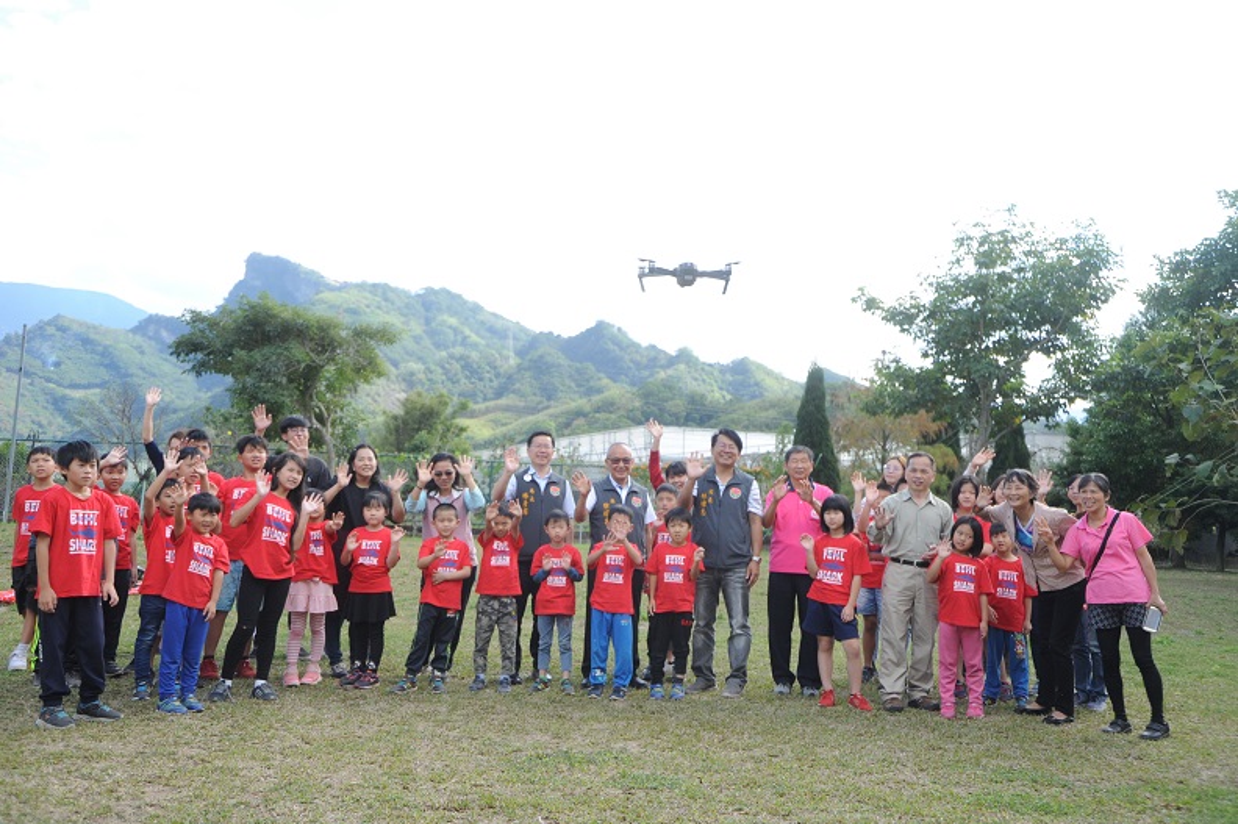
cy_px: 412
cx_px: 619
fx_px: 1306
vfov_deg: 35.0
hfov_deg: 50.7
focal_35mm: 38
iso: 1250
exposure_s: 1/800
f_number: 7.1
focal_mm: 38
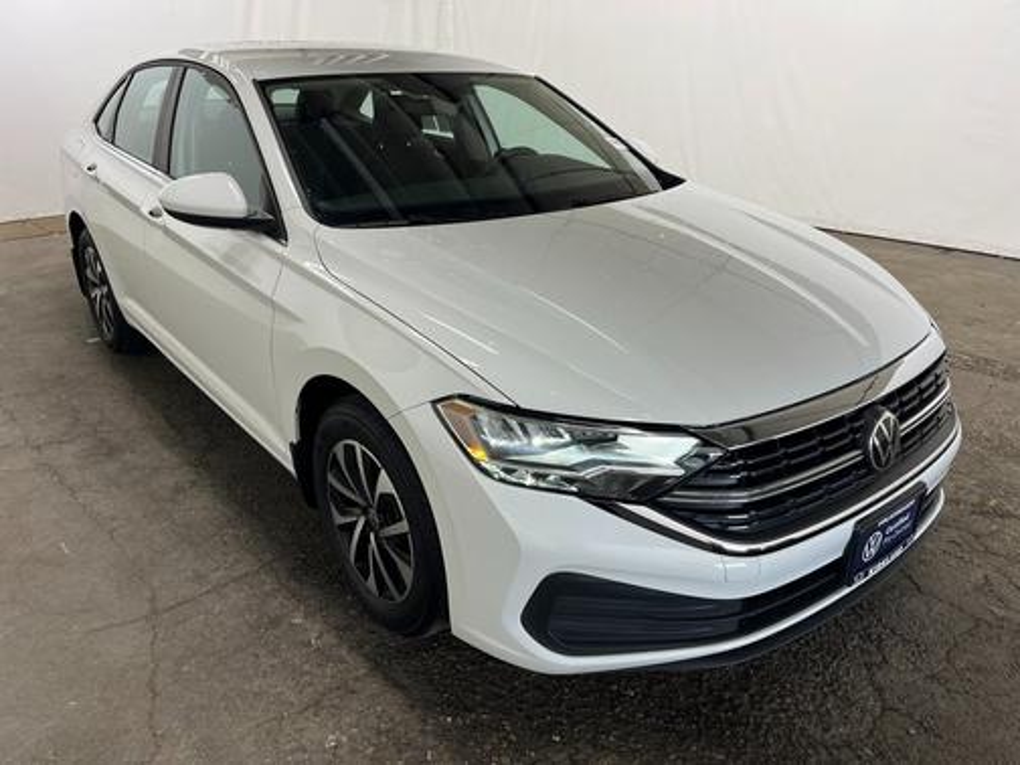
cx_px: 510
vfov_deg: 53.1
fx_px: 766
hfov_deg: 67.3
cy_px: 382
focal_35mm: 26
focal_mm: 5.1
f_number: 1.6
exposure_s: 1/83
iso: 40
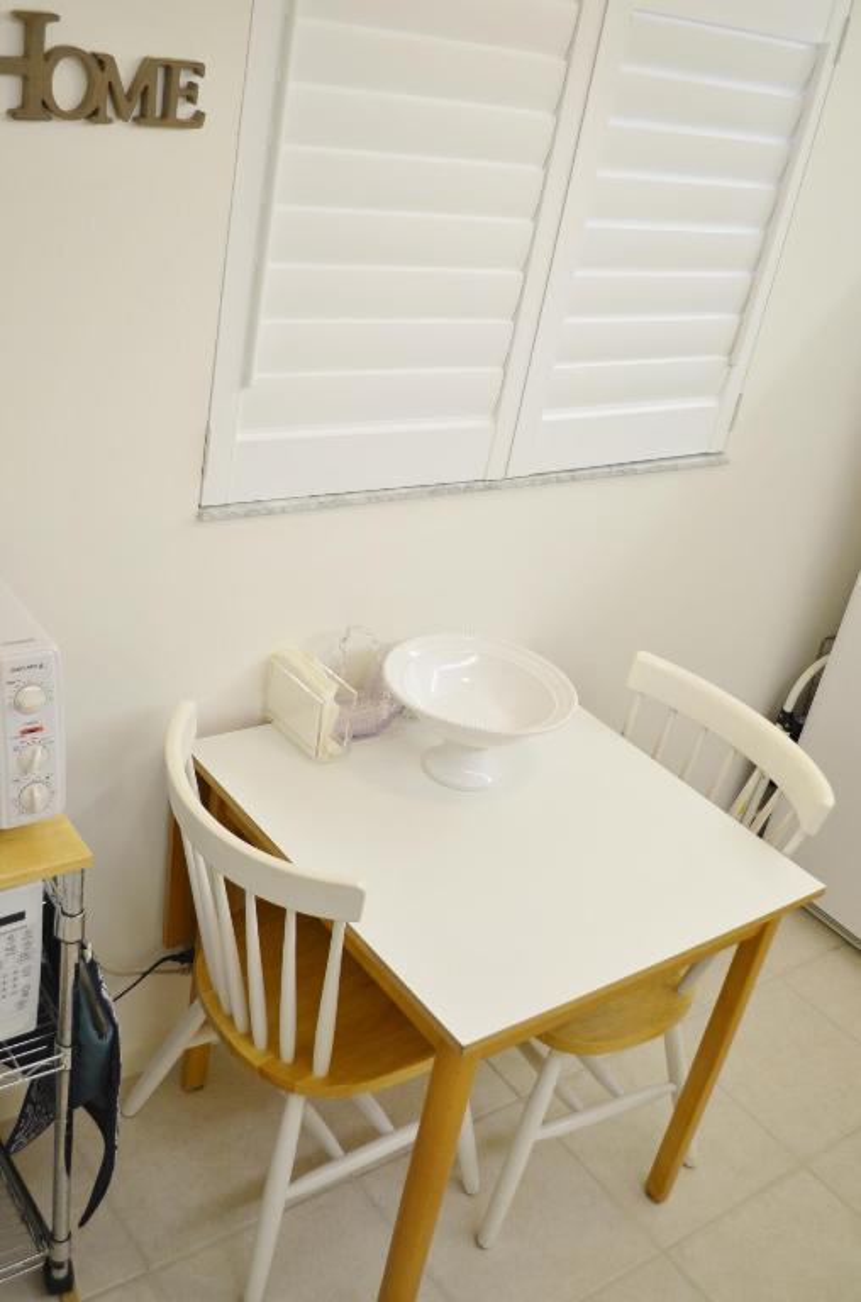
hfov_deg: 36.7
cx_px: 430
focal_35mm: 36
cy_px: 651
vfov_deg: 53.2
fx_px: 1298
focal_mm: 24
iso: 450
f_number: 4
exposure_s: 1/60
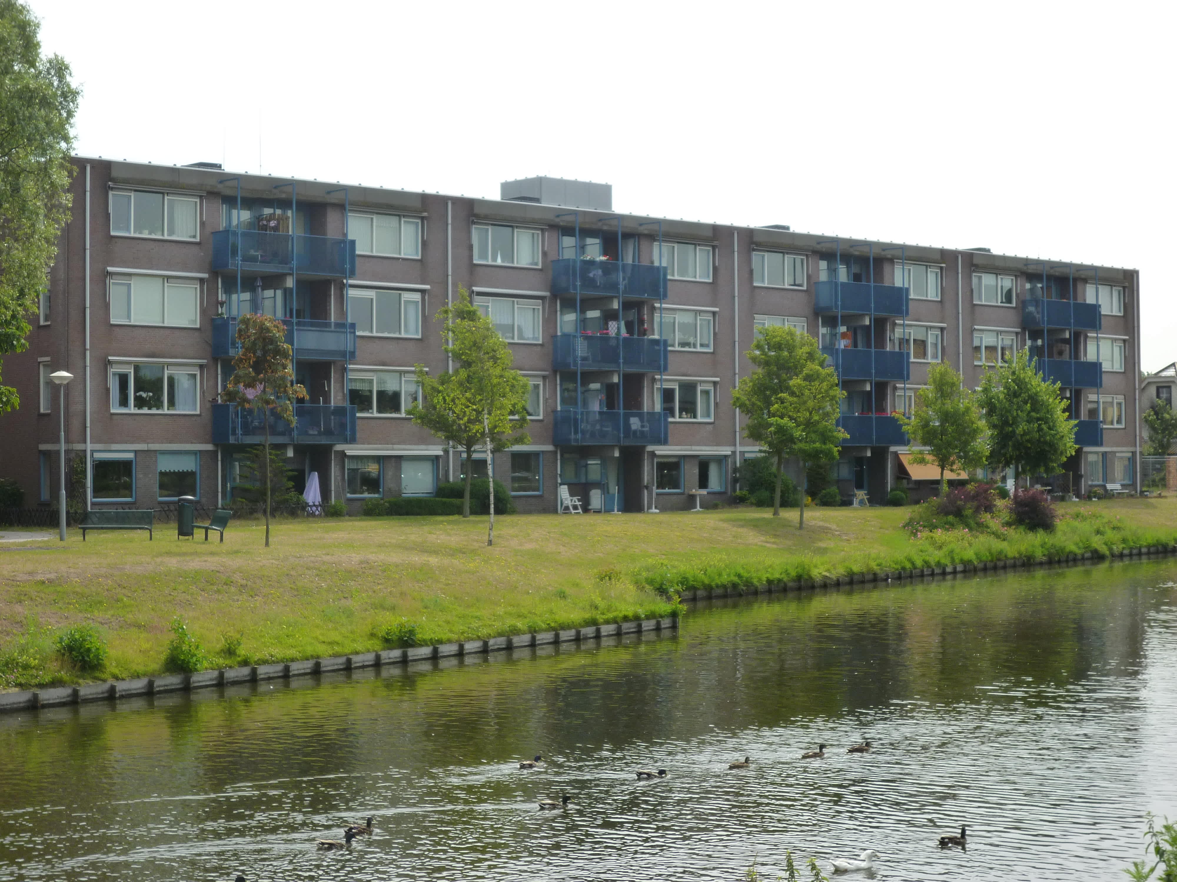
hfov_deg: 31.7
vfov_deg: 24.0
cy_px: 441
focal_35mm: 61
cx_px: 588
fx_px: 2074
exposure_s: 1/320
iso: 125
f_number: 5.2
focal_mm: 10.9
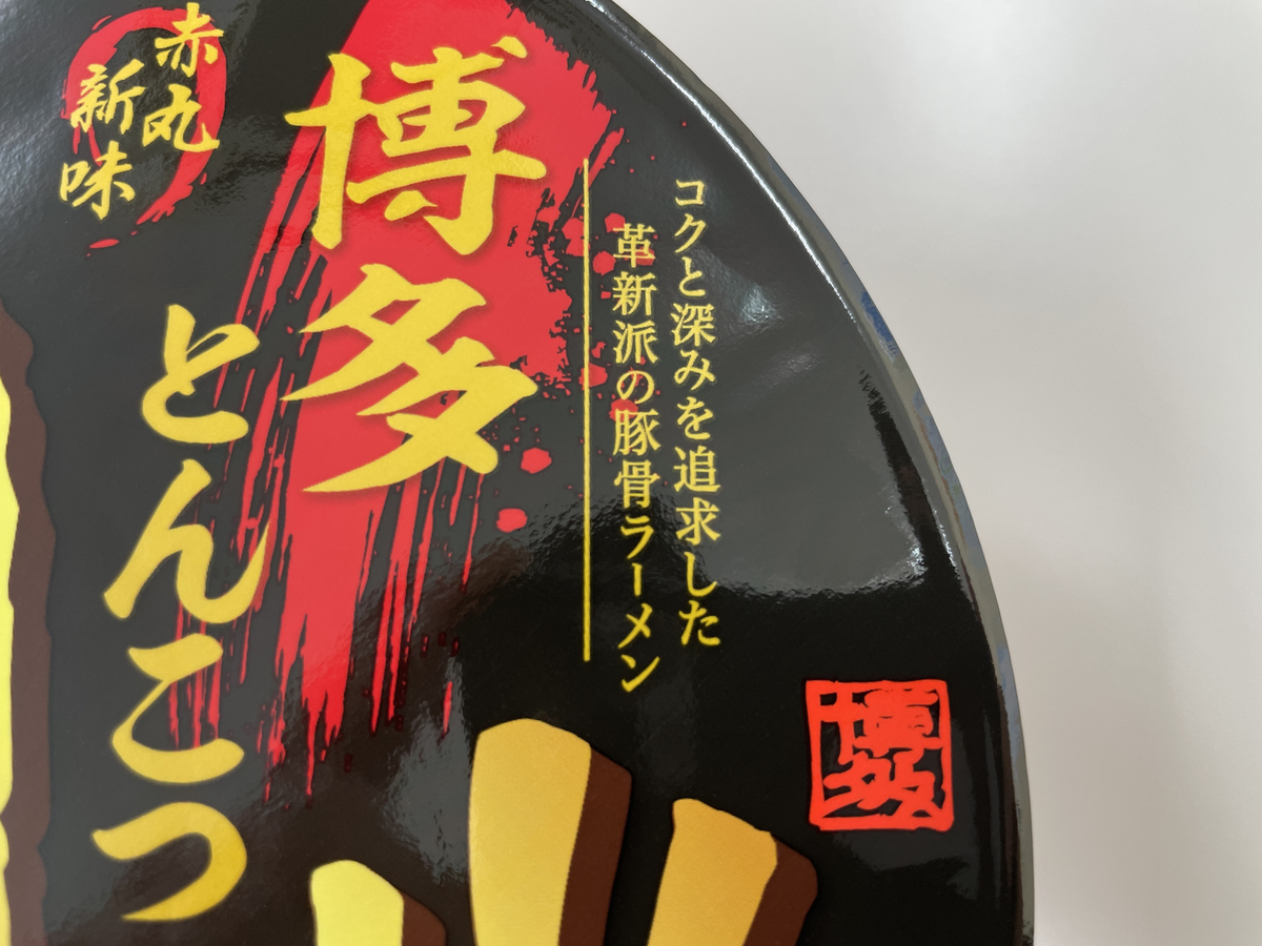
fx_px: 948
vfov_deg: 53.1
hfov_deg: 67.3
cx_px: 631
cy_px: 473
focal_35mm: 26
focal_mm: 4.2
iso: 80
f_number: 1.6
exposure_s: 1/120
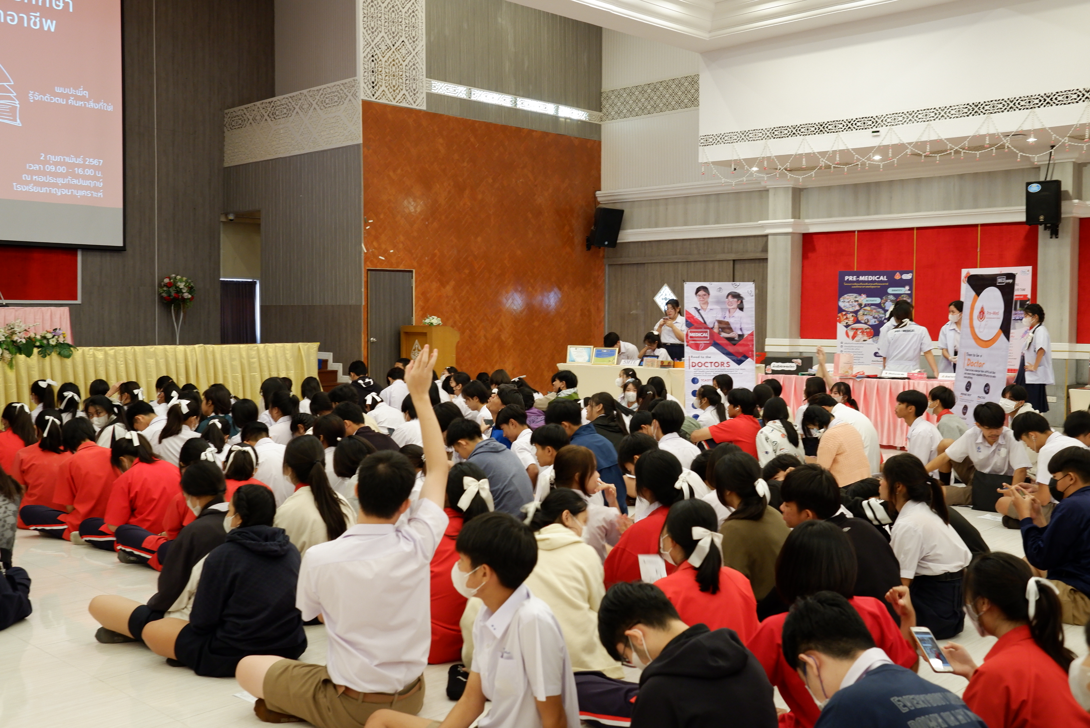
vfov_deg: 37.9
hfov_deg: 54.4
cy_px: 364
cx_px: 545
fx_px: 1060
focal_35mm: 35
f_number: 4
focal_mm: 23
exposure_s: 1/34
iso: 1000
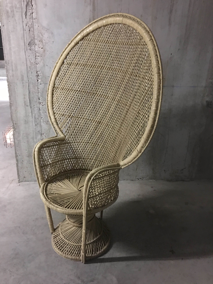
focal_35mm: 29
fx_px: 238
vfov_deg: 61.7
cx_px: 106
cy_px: 142
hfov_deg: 48.2
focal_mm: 4.15
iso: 100
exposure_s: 1/4
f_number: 2.2
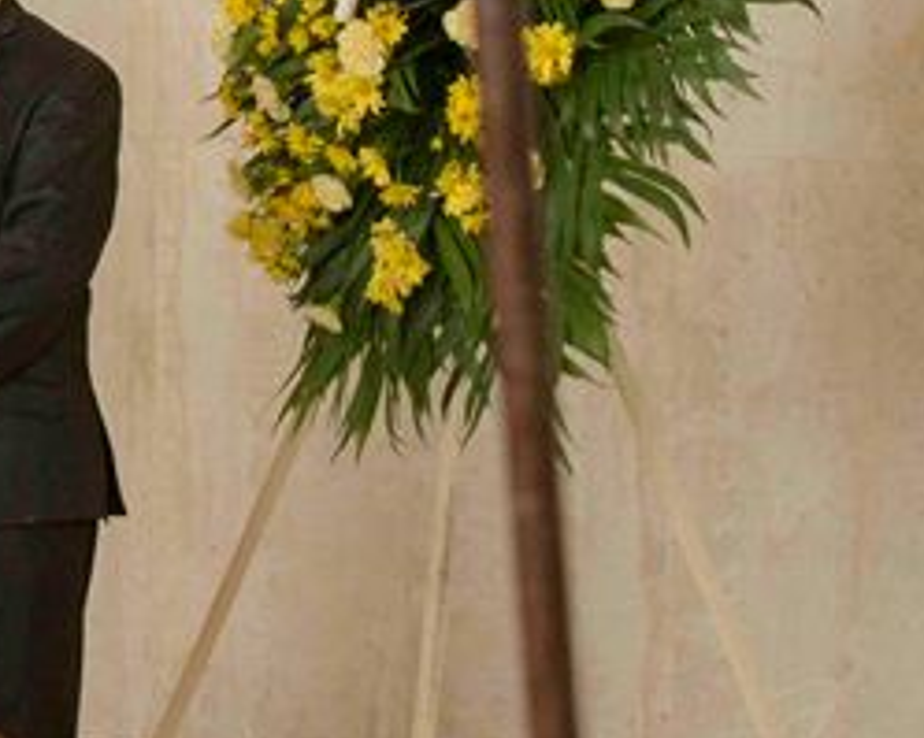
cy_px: -412
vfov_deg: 5.7
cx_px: -828
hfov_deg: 7.0
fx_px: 7381
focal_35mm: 270
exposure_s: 1/160
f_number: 8
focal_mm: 70
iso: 3200
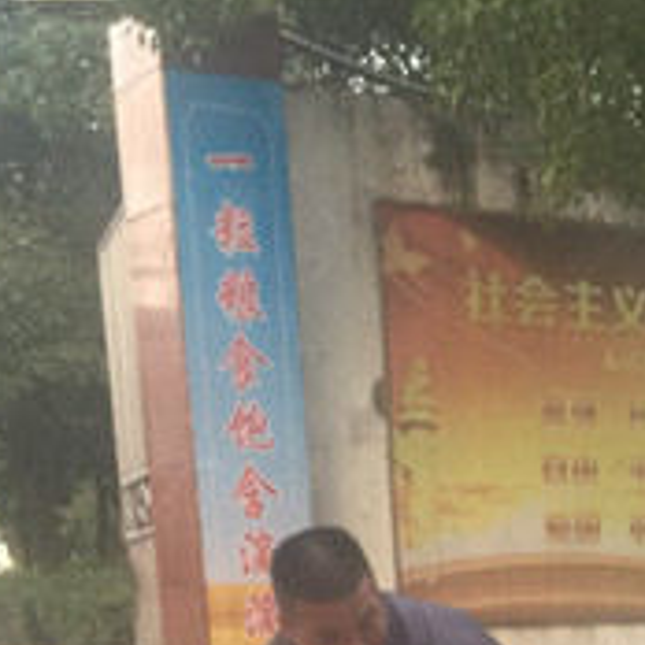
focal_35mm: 85
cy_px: 1055
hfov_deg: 19.6
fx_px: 1792
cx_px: 689
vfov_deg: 17.6
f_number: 2.2
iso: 40
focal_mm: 4.15
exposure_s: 1/33
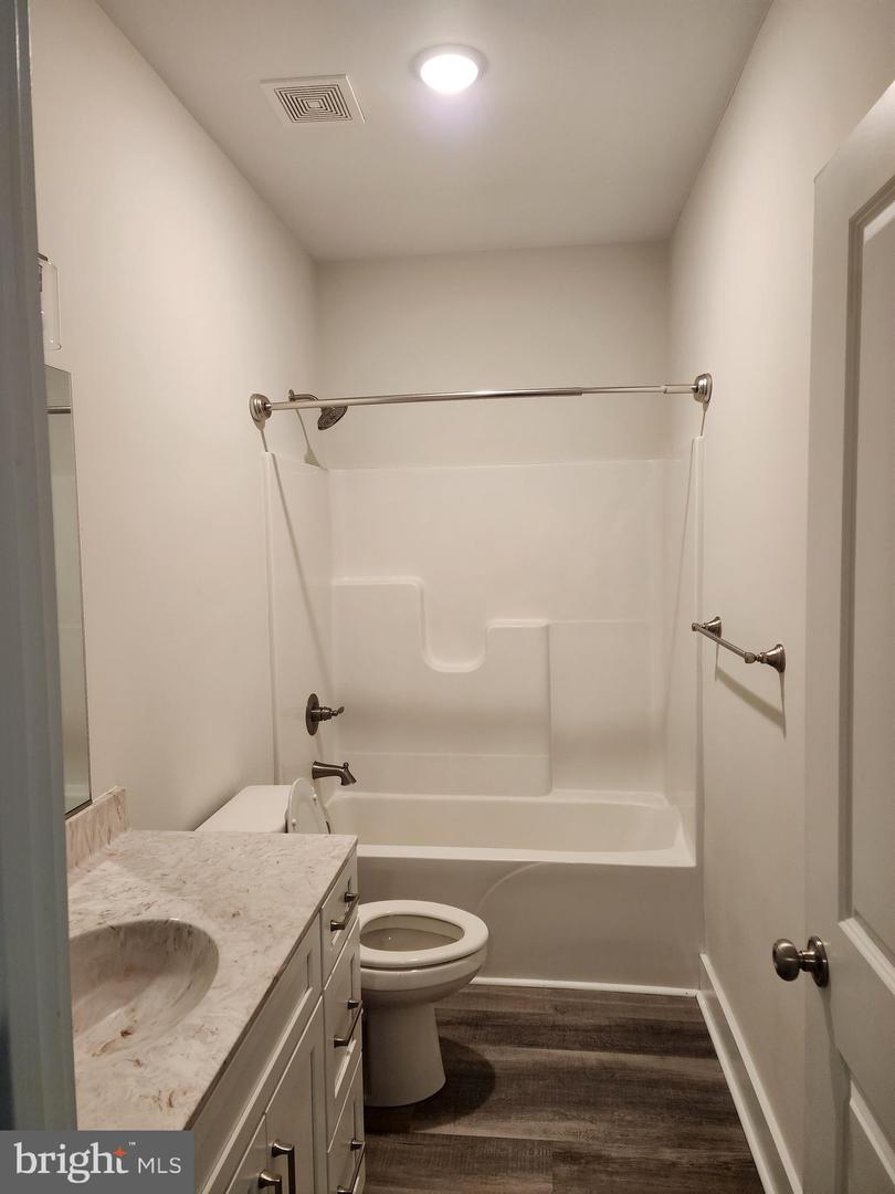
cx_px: 448
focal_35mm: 23
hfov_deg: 58.9
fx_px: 793
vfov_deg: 73.9
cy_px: 597
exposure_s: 1/120
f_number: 1.8
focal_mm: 6.4
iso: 400
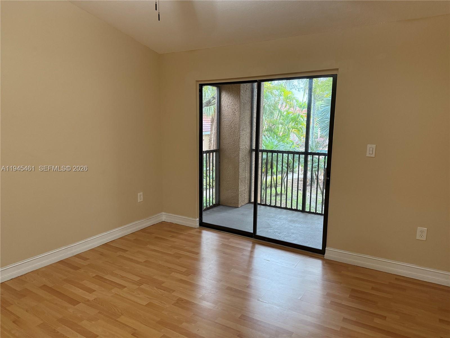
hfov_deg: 71.6
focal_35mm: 24
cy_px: 169
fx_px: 312
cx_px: 225
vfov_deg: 56.8
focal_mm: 6.76
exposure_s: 1/120
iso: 400
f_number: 1.78
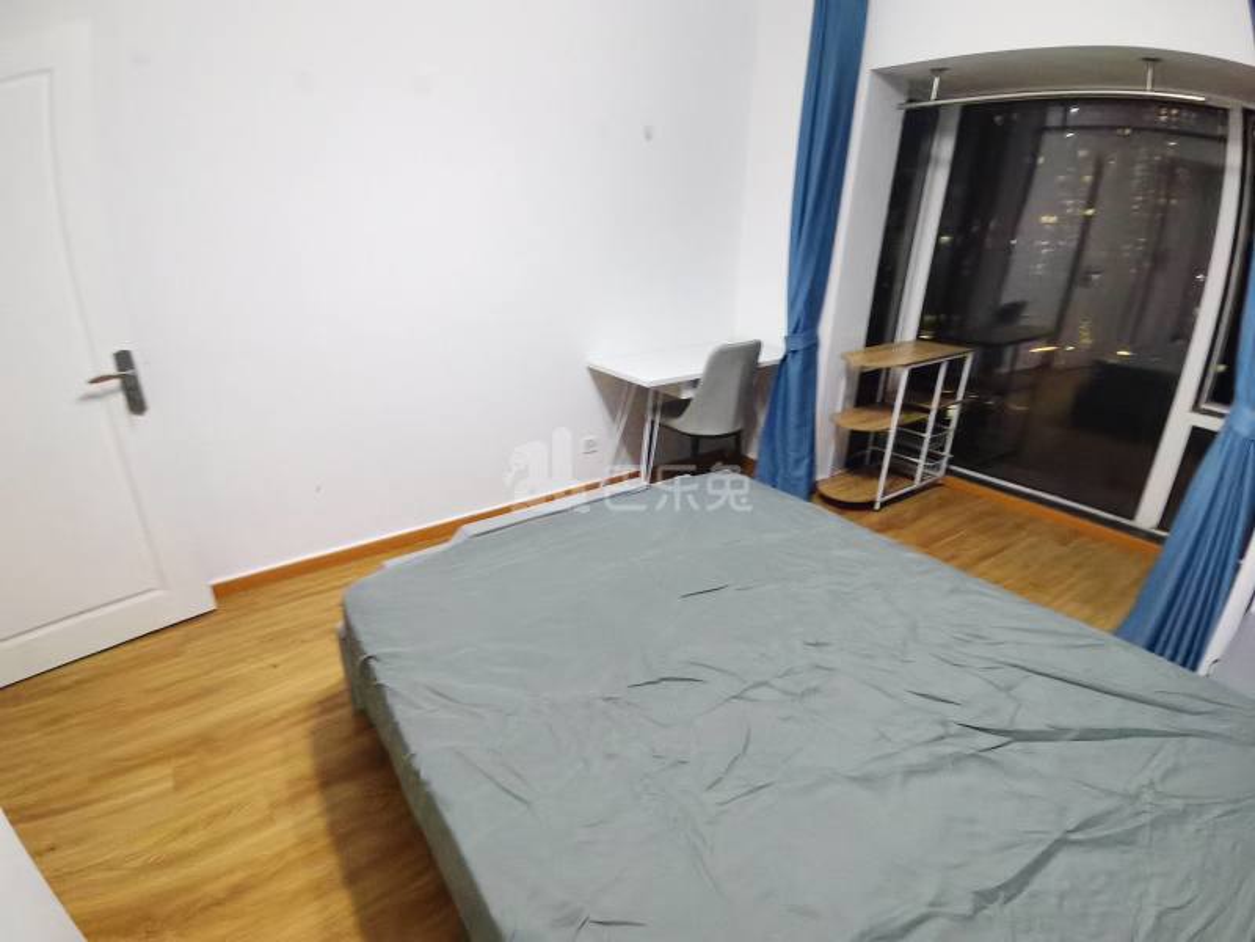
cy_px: 471
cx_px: 628
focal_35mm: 17
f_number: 2.4
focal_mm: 1.78
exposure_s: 1/20
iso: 500
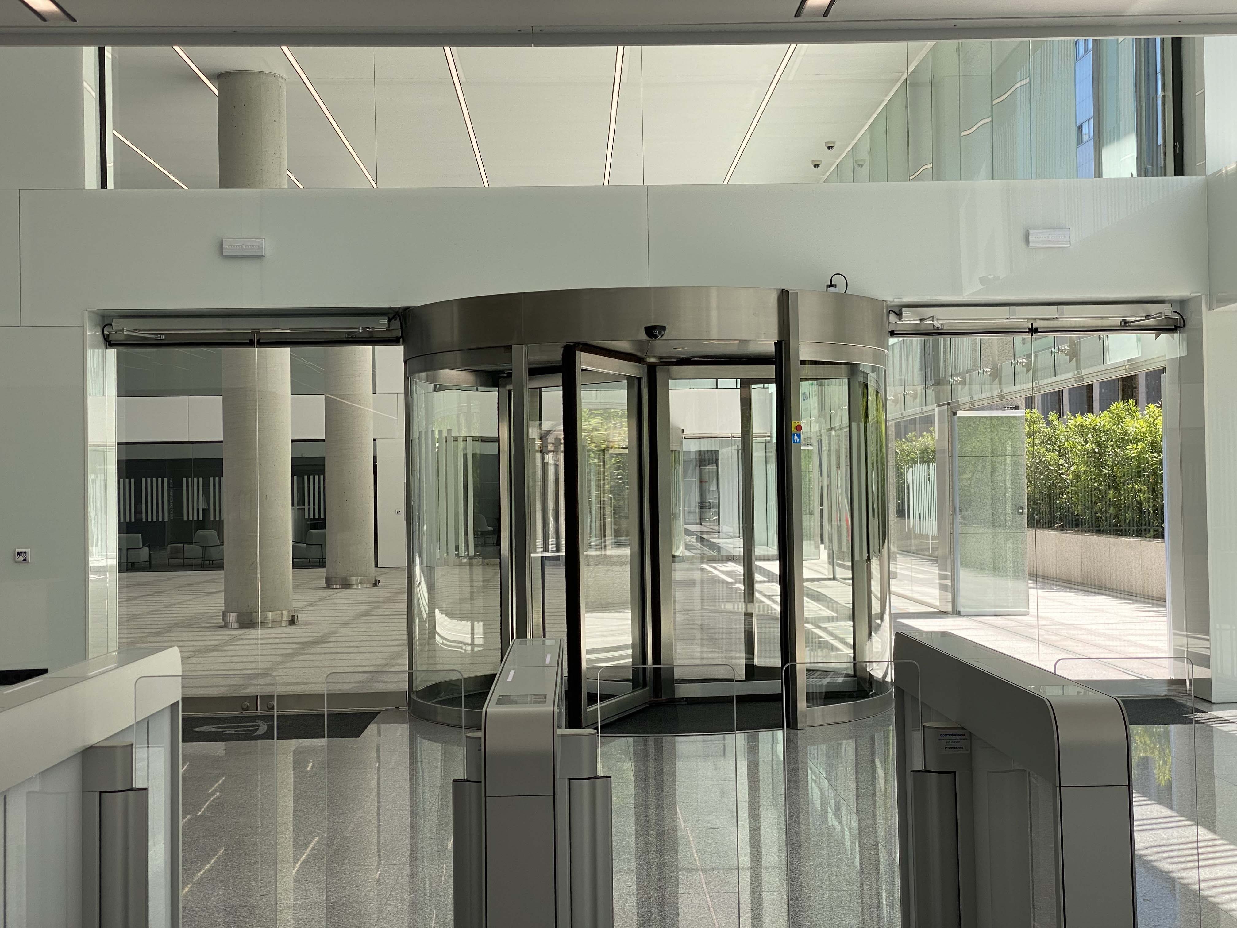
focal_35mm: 52
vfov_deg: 28.0
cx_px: 618
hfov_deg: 36.8
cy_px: 464
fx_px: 1858
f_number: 2
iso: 20
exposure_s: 1/331
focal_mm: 6
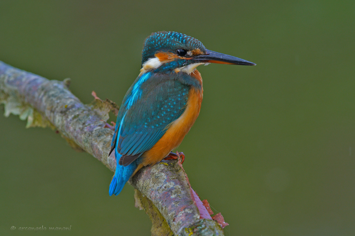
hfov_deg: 4.9
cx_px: 178
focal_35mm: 420
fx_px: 4139
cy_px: 118
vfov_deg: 3.3
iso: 1600
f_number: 11
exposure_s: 1/320
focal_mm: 420
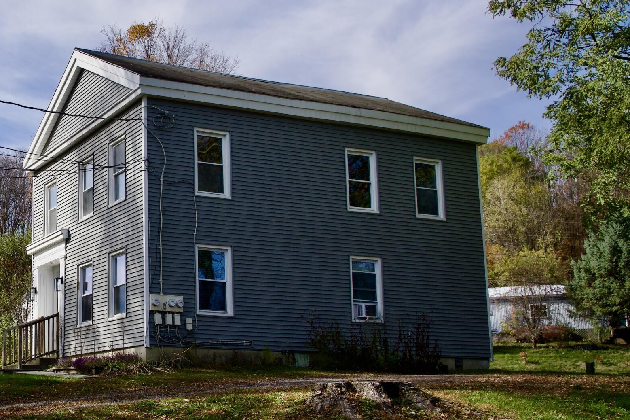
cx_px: 42
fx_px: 910
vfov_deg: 25.9
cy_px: 259
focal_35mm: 52
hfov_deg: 35.5
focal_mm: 18
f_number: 2.8
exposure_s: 1/3200
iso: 100
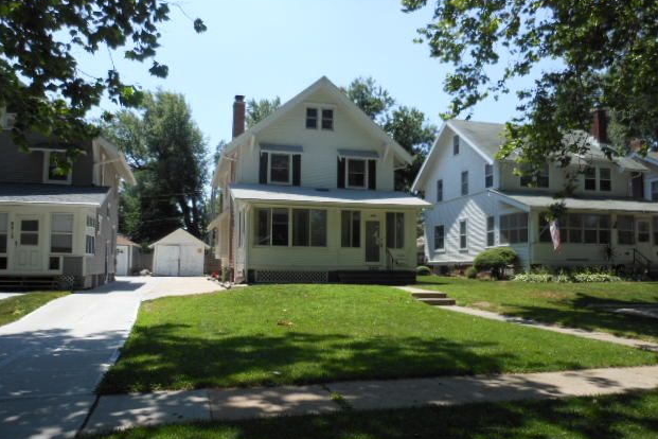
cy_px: 247
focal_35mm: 30
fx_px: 548
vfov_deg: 43.5
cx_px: 320
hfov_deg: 61.9
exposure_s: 1/500
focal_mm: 5
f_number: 3.7
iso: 80
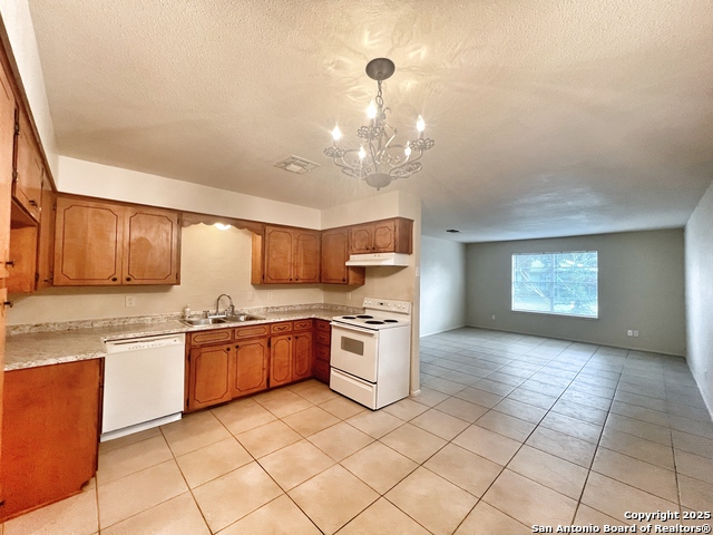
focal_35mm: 13
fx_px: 268
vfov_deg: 89.9
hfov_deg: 106.2
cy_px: 268
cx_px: 356
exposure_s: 1/60
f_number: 1.8
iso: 250
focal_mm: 1.57
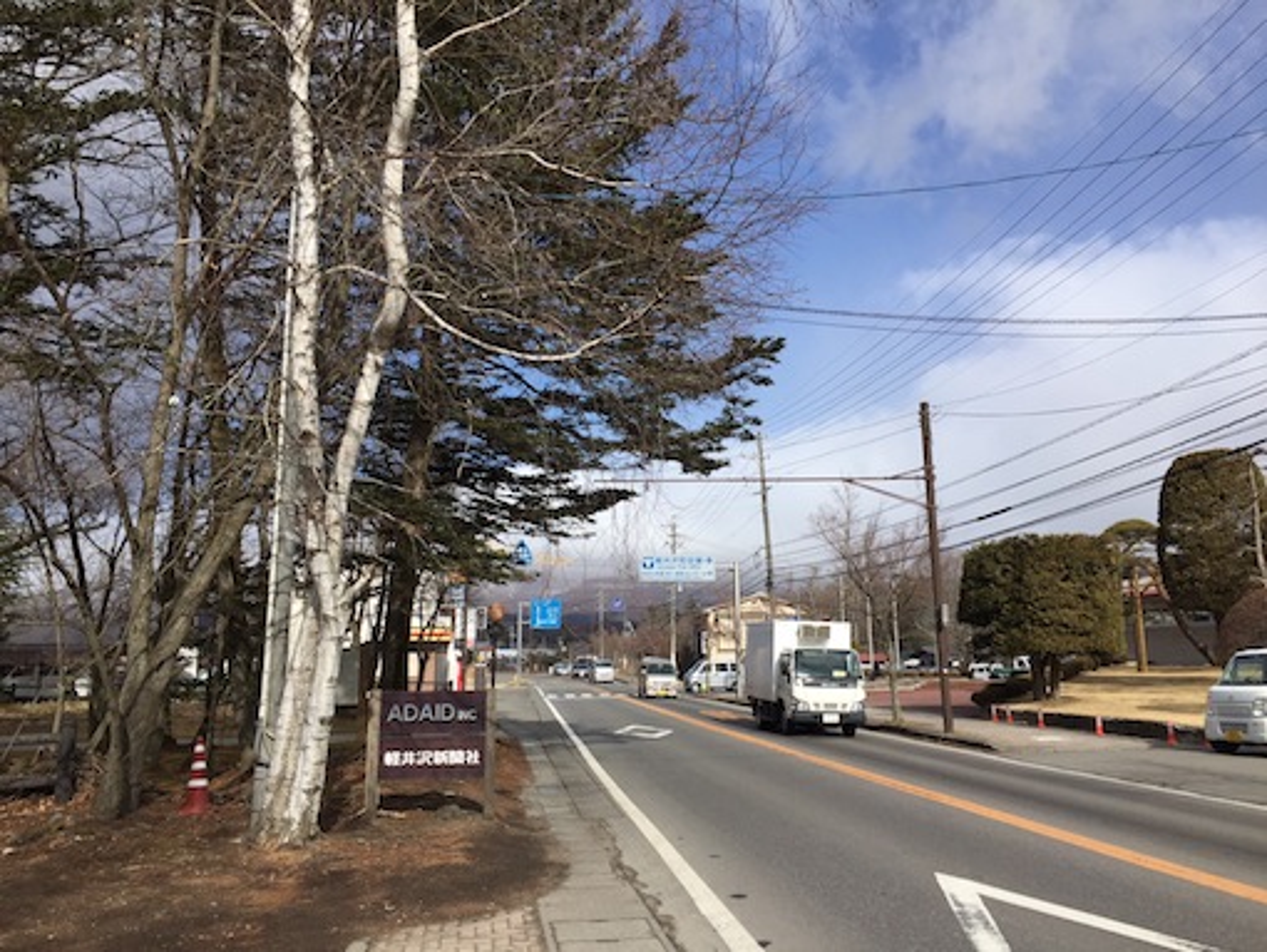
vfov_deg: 48.3
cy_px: 476
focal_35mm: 29
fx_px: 1062
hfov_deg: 61.6
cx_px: 634
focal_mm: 4.15
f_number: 2.2
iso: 32
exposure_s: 1/2326
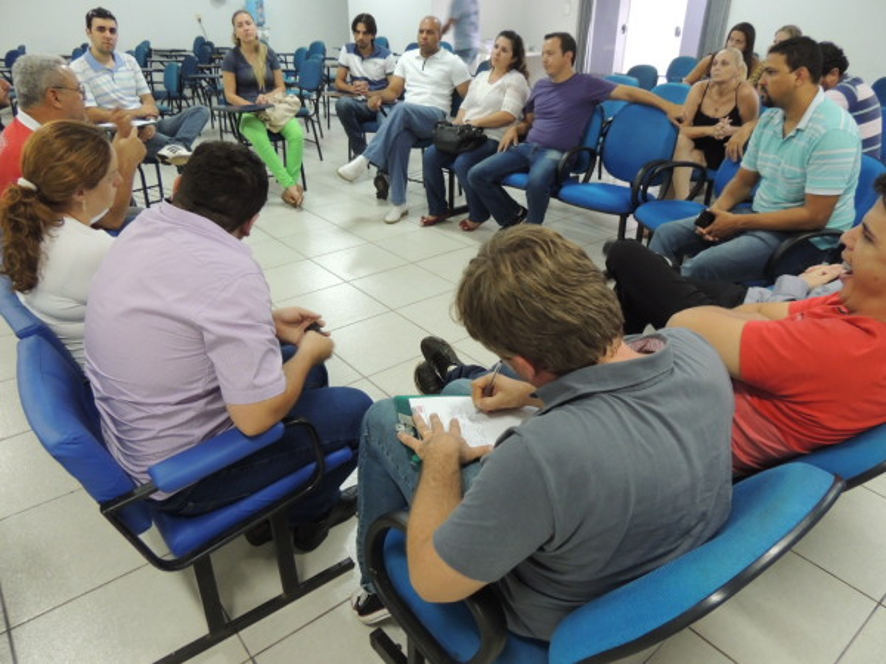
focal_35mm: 24
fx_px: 614
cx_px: 443
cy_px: 332
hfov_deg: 71.6
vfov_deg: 56.8
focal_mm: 4.3
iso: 400
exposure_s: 1/20
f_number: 3
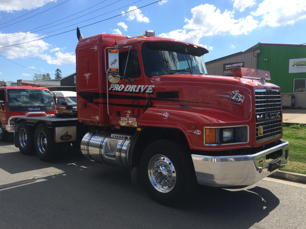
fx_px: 256
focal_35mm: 29
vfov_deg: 48.2
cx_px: 153
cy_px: 114
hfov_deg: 61.7
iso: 32
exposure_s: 1/1866
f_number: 2.2
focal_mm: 4.15
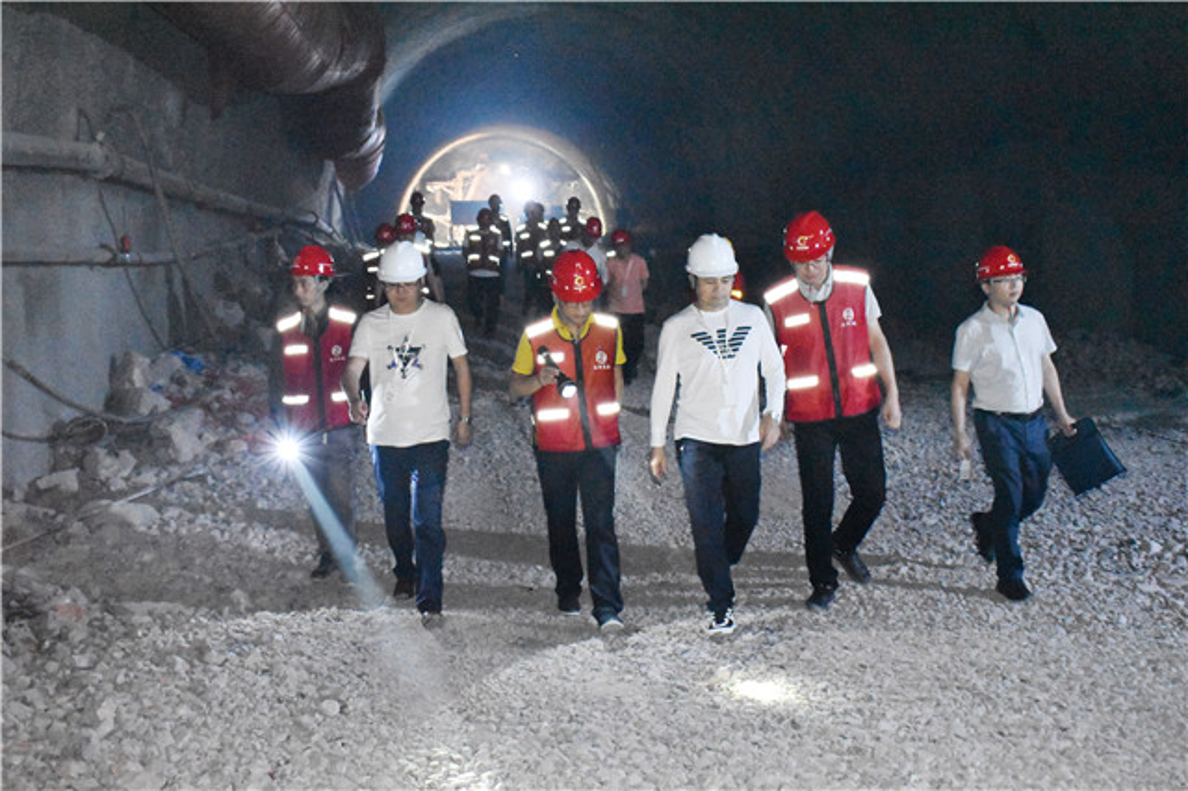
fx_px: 1286
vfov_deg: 34.2
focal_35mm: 39
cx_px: 594
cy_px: 396
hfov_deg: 49.6
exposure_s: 1/60
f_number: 5.6
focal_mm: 26
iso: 9000
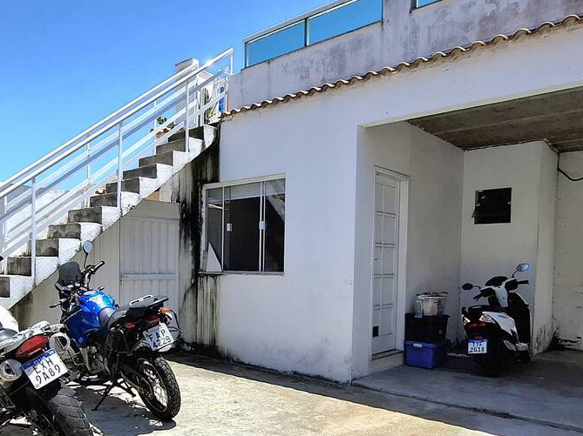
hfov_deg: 63.3
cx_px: 262
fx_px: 471
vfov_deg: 49.0
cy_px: 285
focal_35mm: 28
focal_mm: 1.74
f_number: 2.2
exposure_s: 1/1111
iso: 40
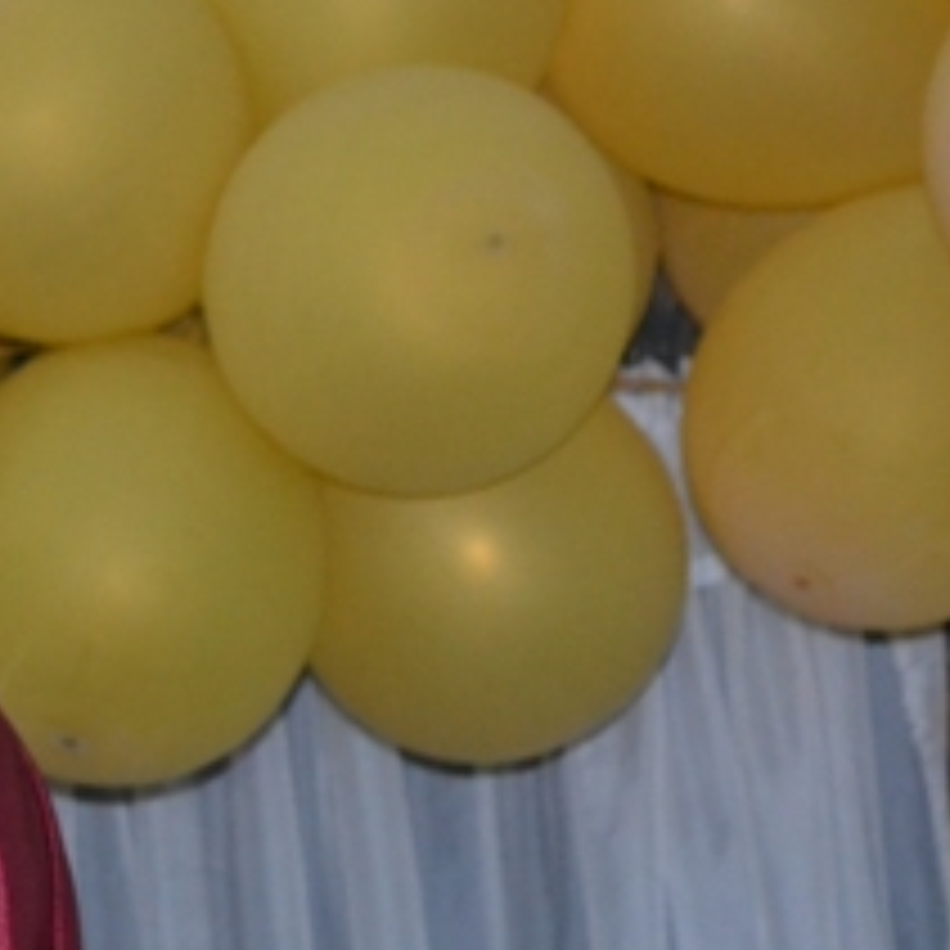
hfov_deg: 8.1
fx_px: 6591
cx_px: -293
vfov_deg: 8.2
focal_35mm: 212
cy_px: 434
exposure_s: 1/60
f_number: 5.6
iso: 3200
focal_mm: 55
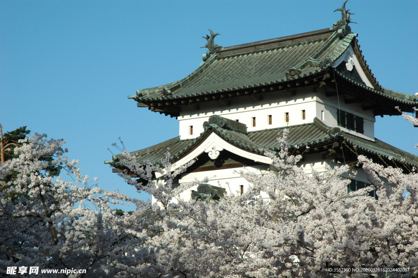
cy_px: 139
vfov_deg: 13.0
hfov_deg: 19.5
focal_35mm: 105
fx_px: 1218
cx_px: 209
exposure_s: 1/400
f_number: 11
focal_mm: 70
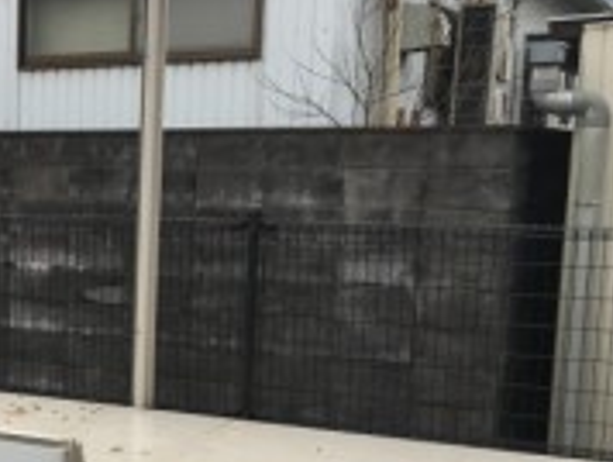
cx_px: -72
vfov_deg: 20.8
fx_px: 1241
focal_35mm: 70
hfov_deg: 25.6
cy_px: 360
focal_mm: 4.15
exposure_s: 1/974
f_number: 2.2
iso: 25
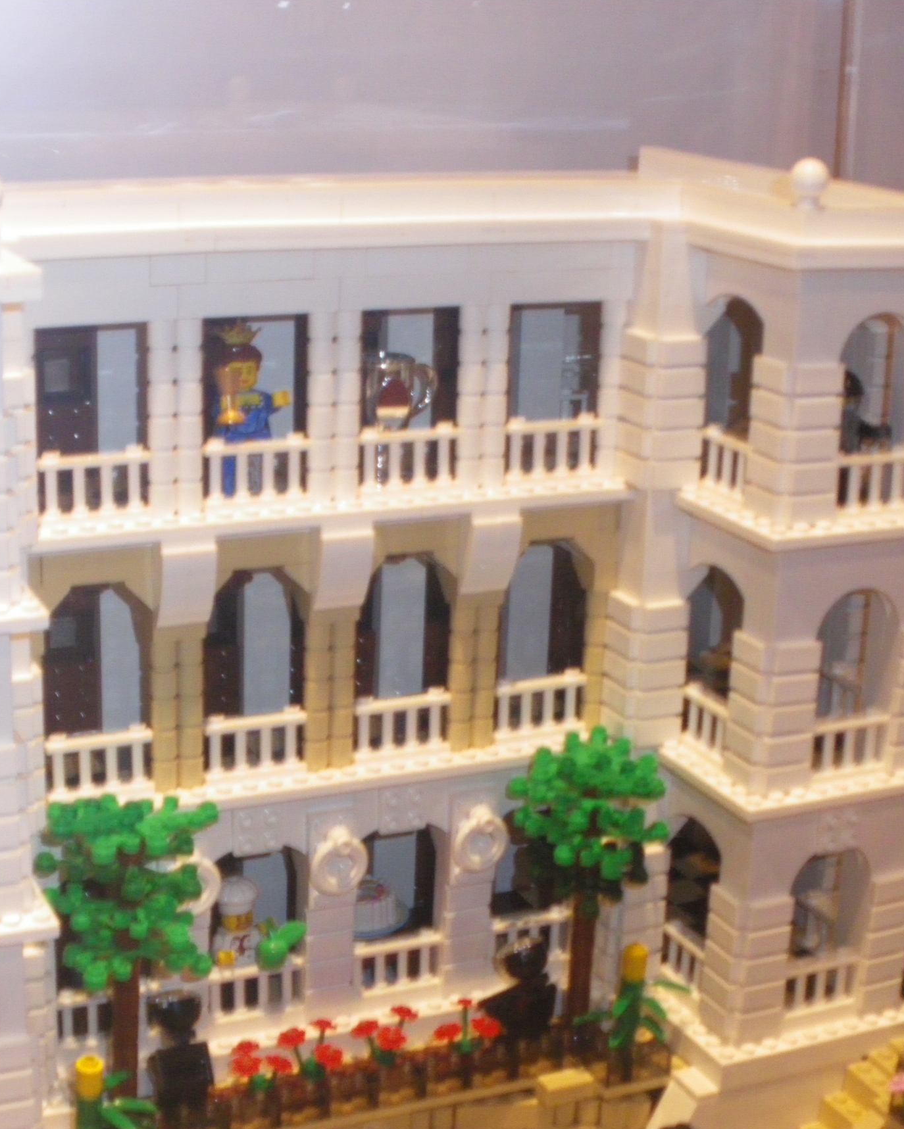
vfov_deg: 34.1
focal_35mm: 55
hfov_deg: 27.6
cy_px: 563
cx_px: 369
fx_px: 1839
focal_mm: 7.5
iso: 400
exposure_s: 1/50
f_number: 4
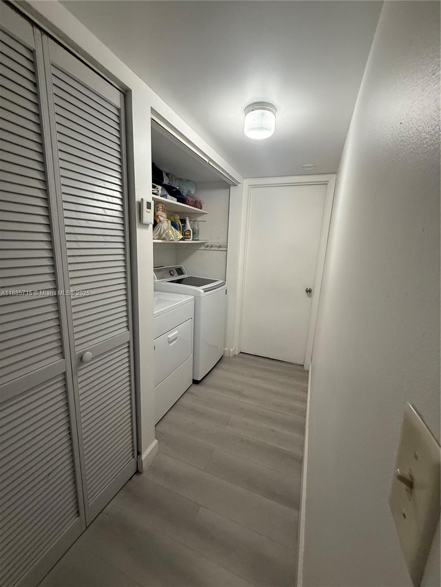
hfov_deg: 85.7
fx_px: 238
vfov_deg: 102.1
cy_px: 294
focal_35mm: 14
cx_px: 220
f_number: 2.2
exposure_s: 1/60
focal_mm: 2.22
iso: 250
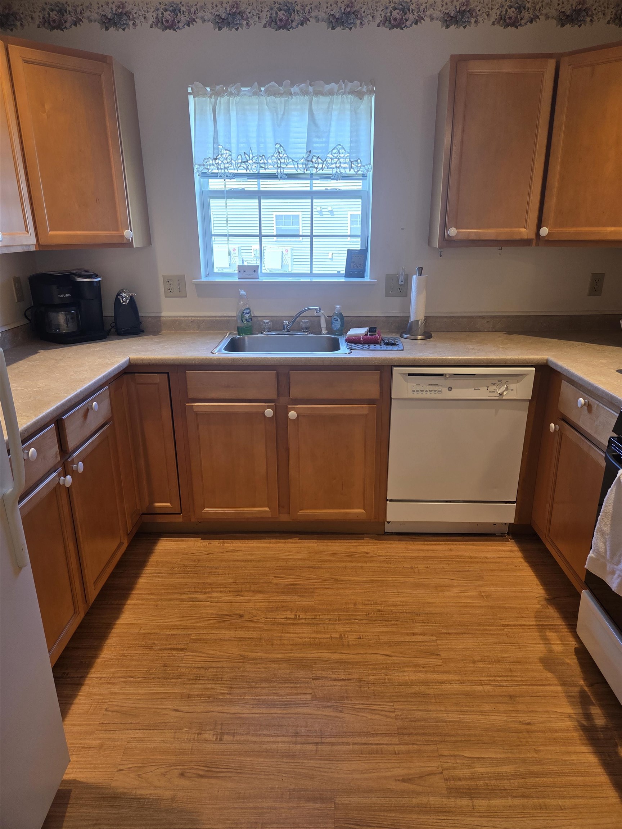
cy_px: 414
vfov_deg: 73.9
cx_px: 311
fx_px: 551
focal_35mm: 23
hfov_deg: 58.9
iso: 100
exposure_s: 1/120
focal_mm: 5.4
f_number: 1.8
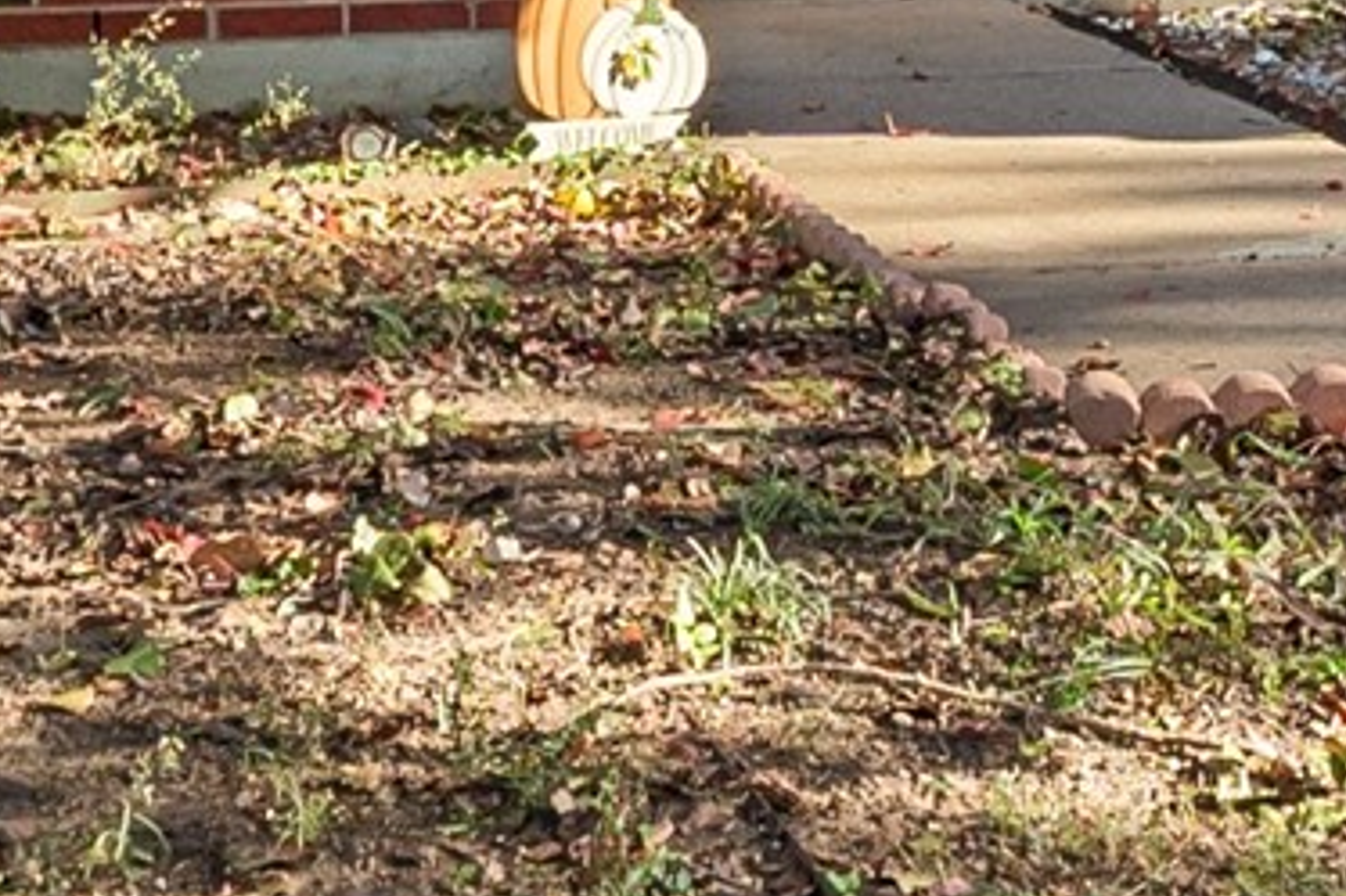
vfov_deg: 14.5
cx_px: 1288
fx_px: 3475
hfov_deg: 21.3
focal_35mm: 93
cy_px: 43
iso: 320
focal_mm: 11
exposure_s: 1/30
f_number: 8
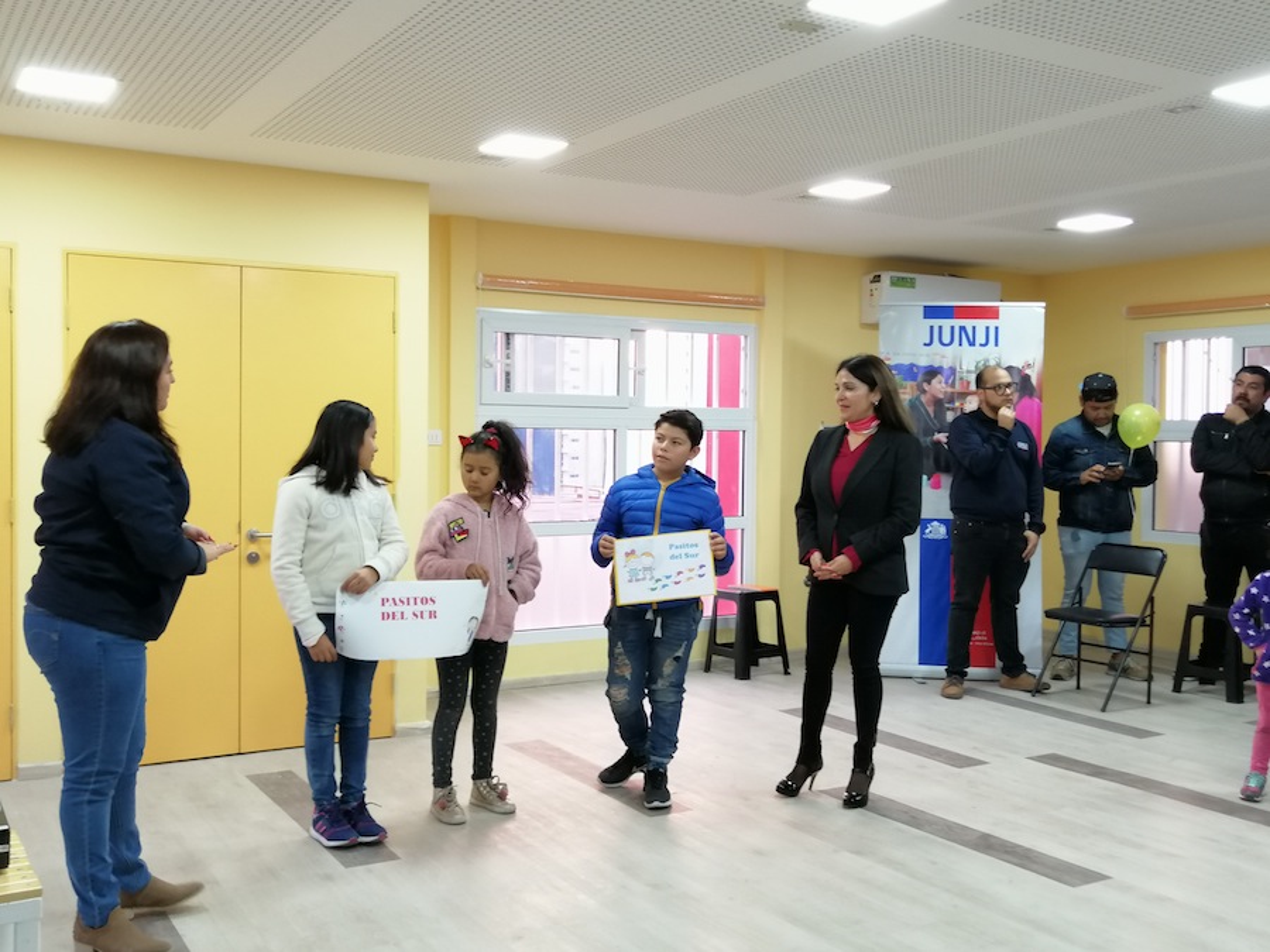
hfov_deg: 52.6
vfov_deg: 40.7
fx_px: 1284
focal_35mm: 35
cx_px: 635
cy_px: 476
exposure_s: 1/33.3
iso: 200
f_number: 1.8
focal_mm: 3.95
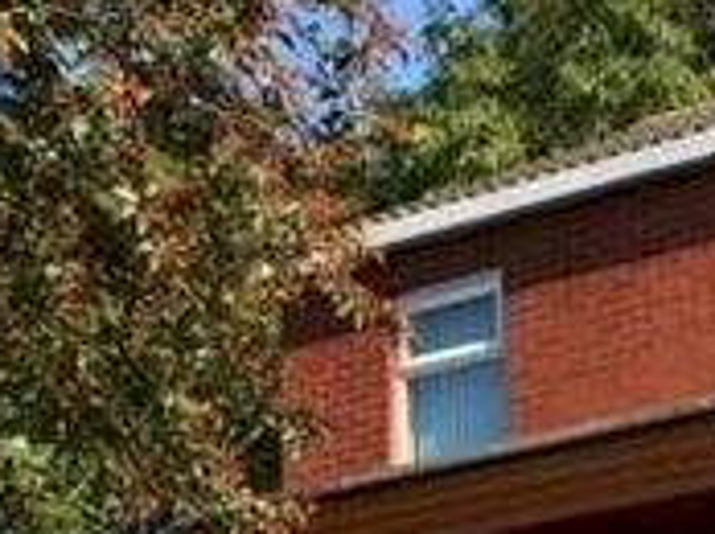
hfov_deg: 16.3
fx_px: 2413
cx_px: 797
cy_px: 516
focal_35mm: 117
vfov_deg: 12.5
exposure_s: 1/777
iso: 25
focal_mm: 4.15
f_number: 2.2
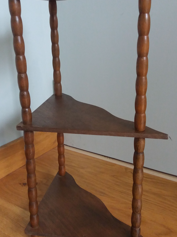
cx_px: 87
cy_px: 108
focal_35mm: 38
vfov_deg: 48.9
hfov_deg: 37.7
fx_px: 259
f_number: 1.9
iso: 250
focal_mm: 3.7
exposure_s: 1/17
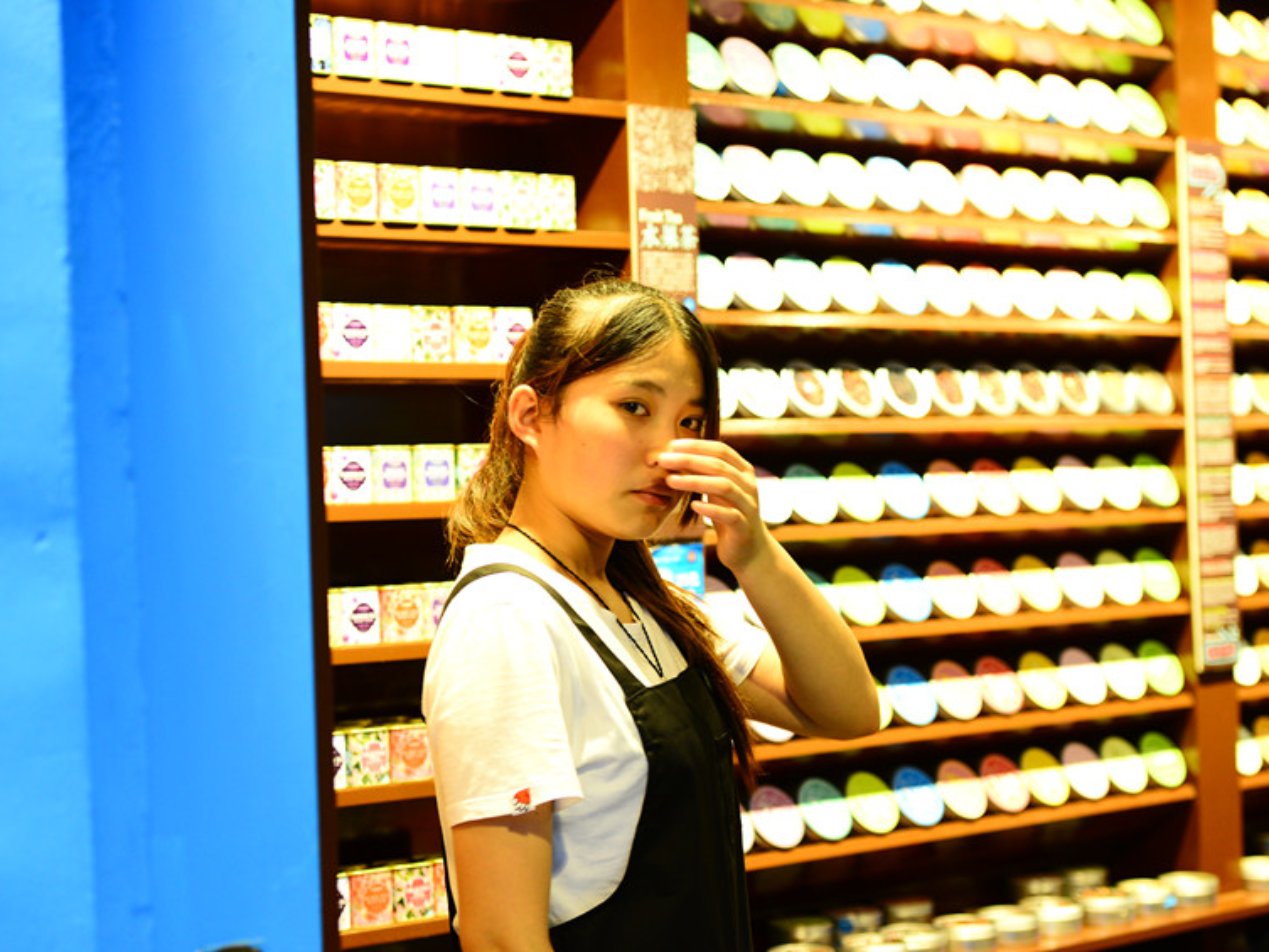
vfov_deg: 19.4
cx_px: 637
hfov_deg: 25.7
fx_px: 2787
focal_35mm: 76
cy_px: 476
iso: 1000
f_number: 3.2
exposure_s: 1/100
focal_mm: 70
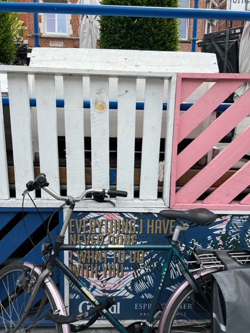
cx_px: 125
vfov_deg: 67.3
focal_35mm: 26
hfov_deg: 53.1
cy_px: 166
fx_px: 250
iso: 50
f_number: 1.5
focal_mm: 5.7
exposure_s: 1/2353
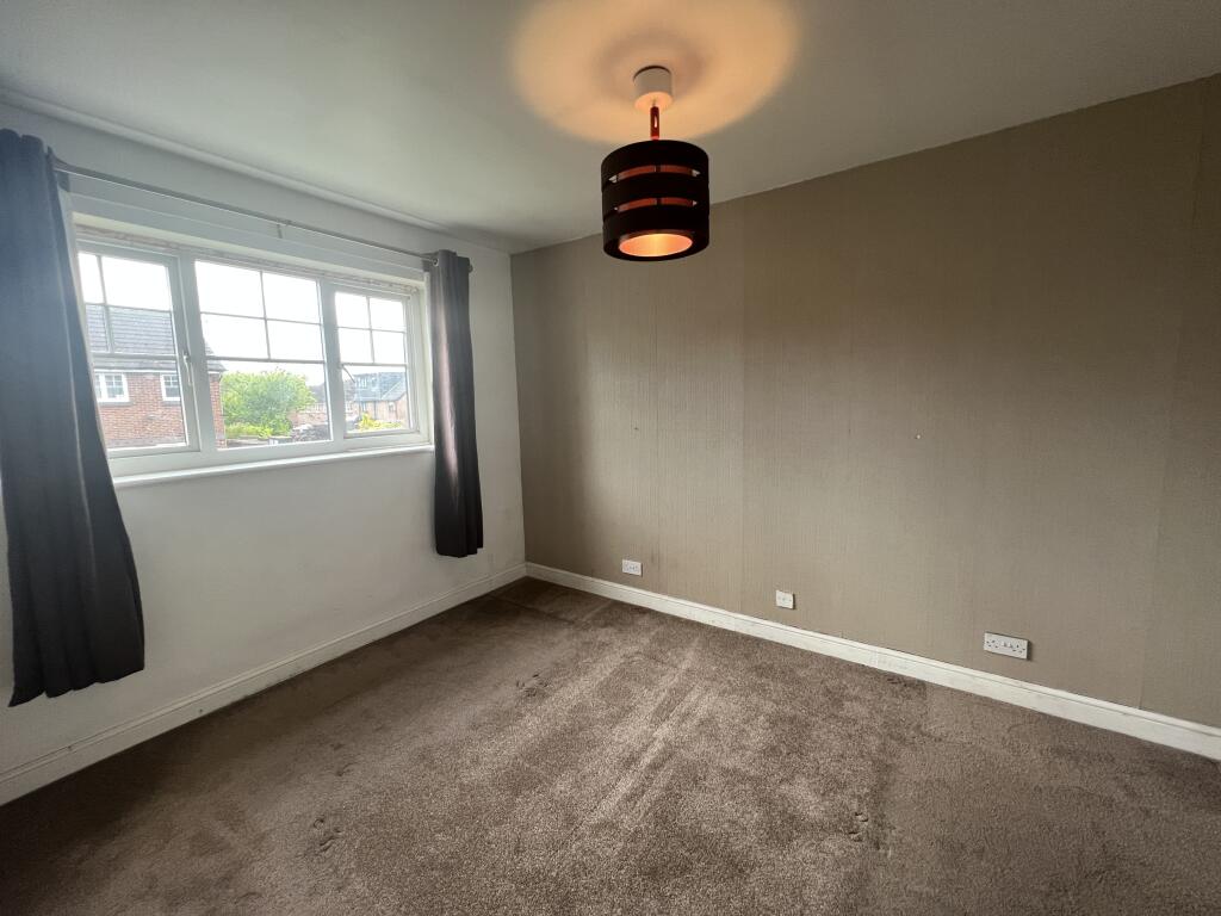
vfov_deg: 89.9
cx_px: 610
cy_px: 458
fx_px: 459
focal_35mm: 13
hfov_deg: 106.2
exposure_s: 1/100
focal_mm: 1.57
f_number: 1.8
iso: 160
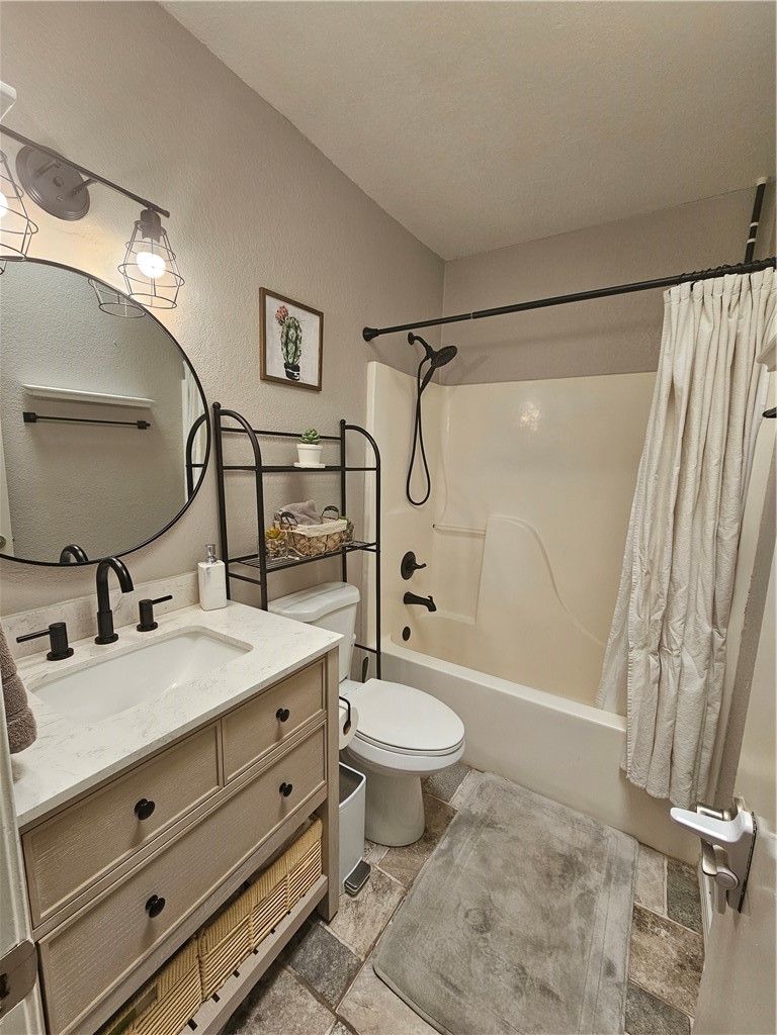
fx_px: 389
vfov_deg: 106.2
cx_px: 388
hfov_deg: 89.9
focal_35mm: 13
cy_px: 518
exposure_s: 1/60
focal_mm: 2.2
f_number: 2.2
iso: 80
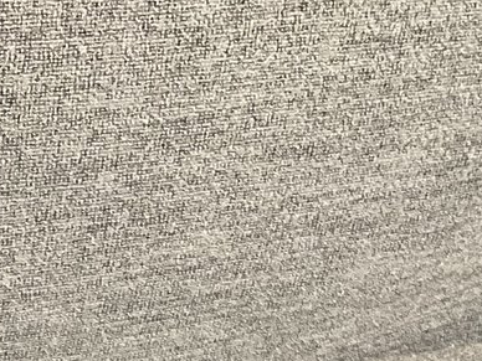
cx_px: -90
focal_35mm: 113
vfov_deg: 12.0
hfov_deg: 16.7
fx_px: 1573
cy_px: 663
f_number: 1.8
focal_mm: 3
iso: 250
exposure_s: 1/60
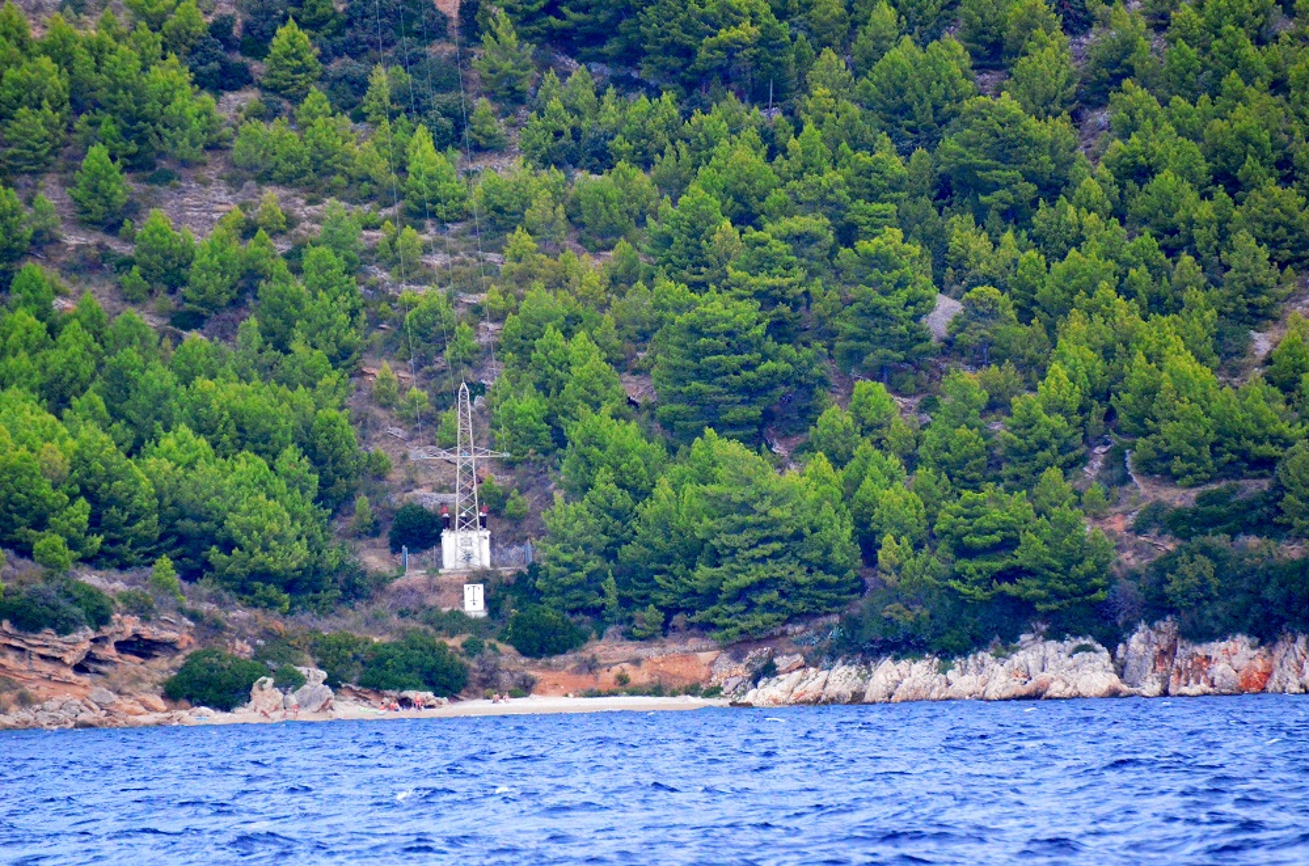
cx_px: 654
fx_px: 16324
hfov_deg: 4.6
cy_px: 433
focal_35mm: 450
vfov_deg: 3.0
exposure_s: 1/2000
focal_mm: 300
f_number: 5.6
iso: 5000
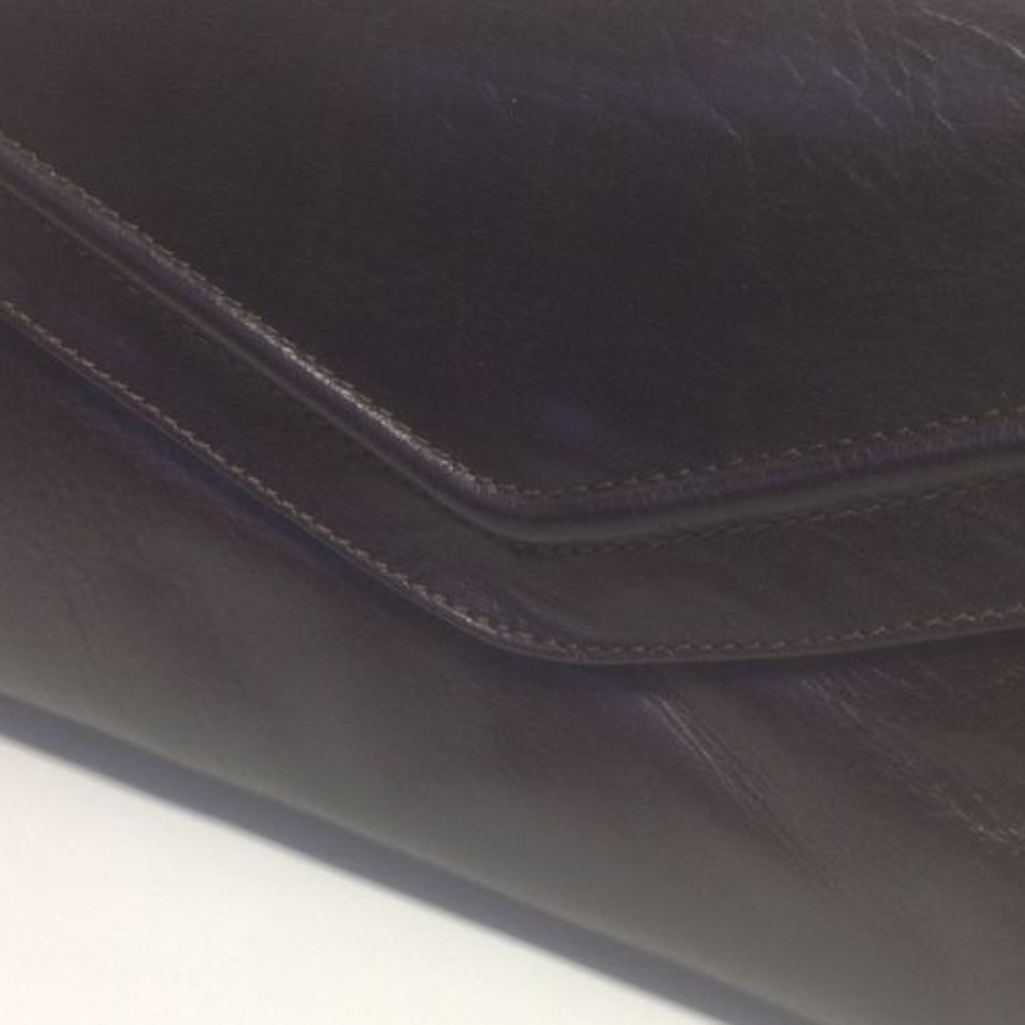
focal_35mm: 62
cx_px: 566
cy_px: 505
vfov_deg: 27.7
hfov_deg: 27.7
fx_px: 2077
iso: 50
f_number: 2.4
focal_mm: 4.28
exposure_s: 1/25
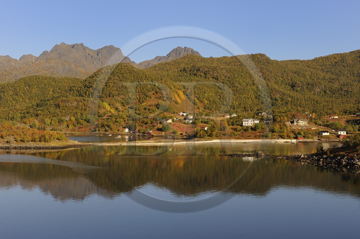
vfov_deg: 24.6
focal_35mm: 55
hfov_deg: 36.3
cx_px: 180
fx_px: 550
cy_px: 120
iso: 200
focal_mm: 55
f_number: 11
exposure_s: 1/160
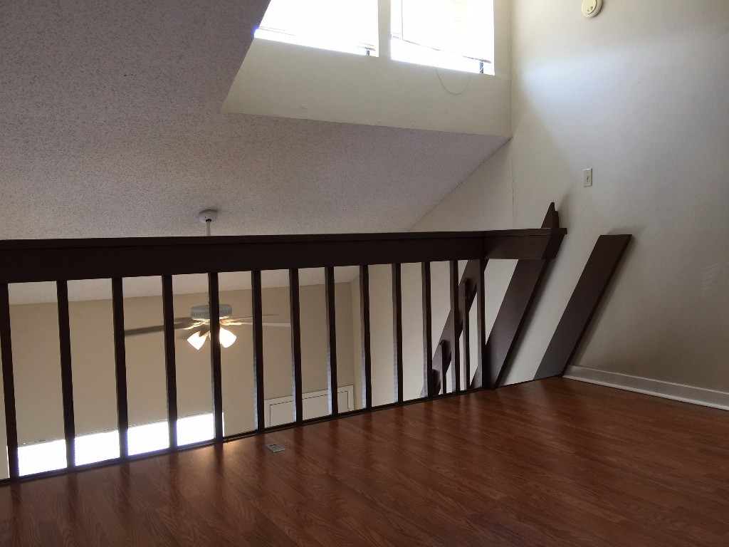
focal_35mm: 29
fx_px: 611
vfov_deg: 48.2
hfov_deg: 61.7
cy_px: 274
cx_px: 364
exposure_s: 1/15
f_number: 2.2
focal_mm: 4.15
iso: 32
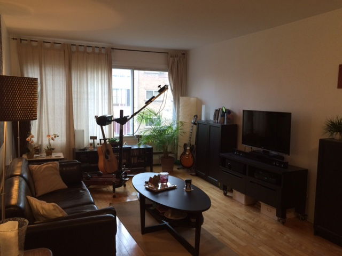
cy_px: 128
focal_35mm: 29
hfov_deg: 61.7
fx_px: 287
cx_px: 171
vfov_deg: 48.2
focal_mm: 4.15
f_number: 2.2
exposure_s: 1/30
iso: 100
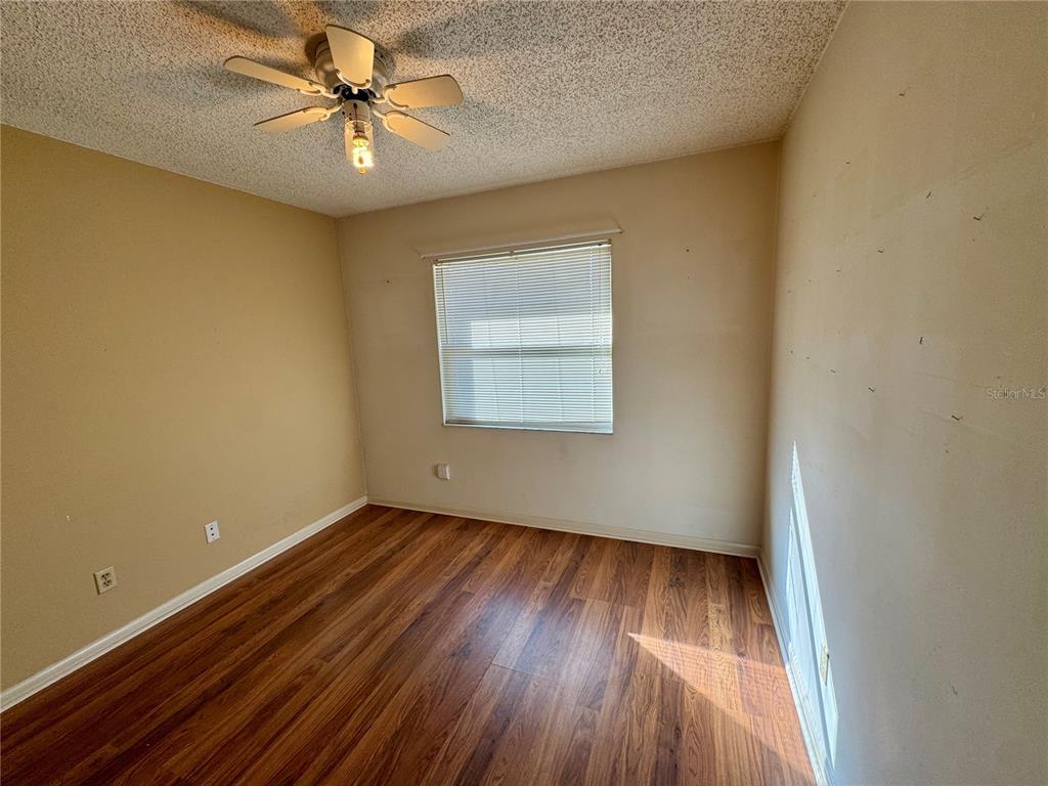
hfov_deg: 102.1
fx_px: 424
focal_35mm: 14
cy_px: 393
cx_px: 524
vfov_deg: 85.7
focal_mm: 2.22
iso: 80
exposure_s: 1/120
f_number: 2.2
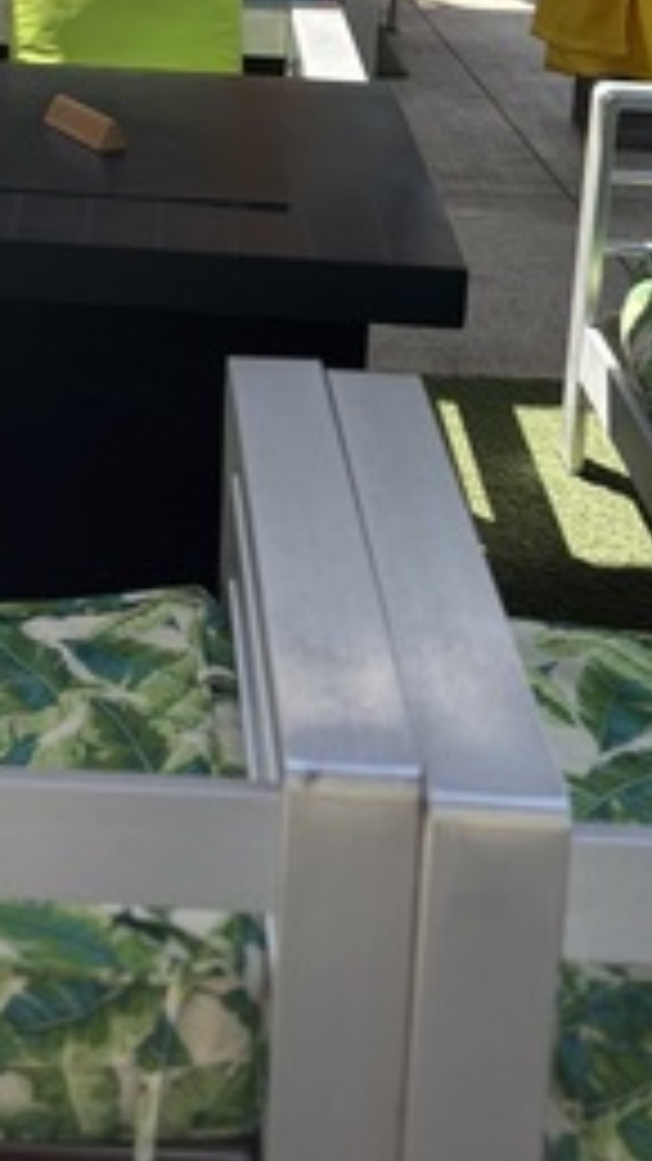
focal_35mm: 66
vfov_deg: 29.5
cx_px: -9
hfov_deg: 17.8
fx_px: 2030
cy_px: -36
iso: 64
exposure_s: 1/1032
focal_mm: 5.96
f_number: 1.6
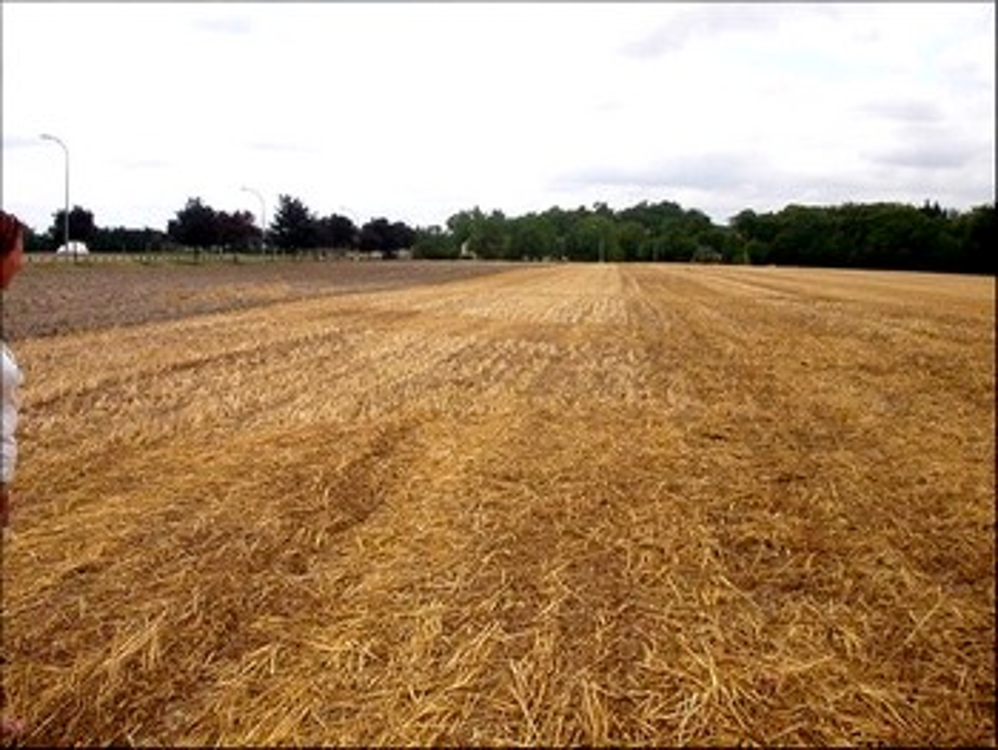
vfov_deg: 38.7
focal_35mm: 37
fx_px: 1067
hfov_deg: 50.1
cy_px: 375
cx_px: 499
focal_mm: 5.6
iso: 100
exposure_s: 1/692
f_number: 4.5
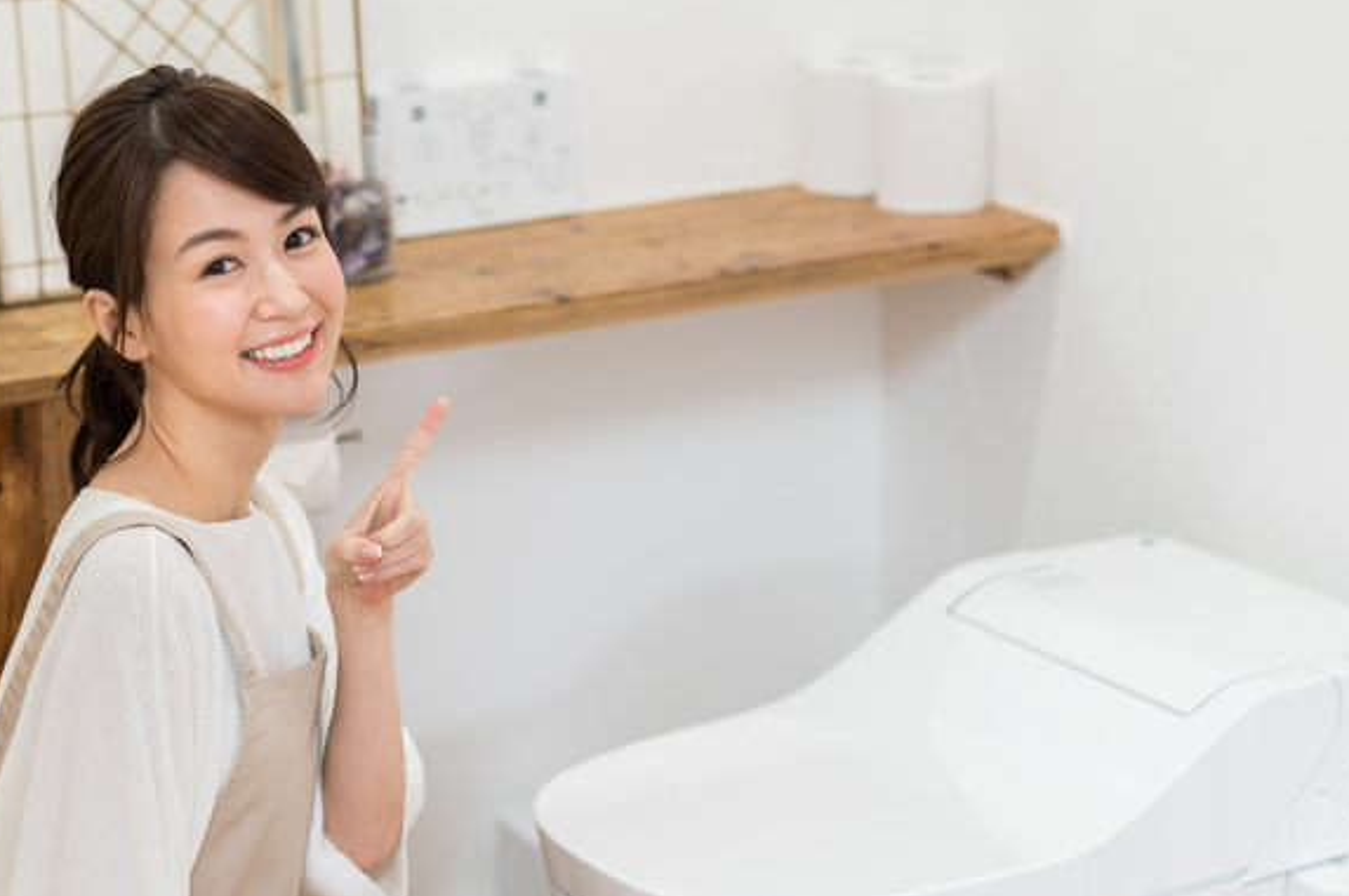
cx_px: 645
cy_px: 494
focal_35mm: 95
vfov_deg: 14.4
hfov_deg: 21.5
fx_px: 3557
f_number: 3.2
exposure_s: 1/100
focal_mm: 85
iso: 640
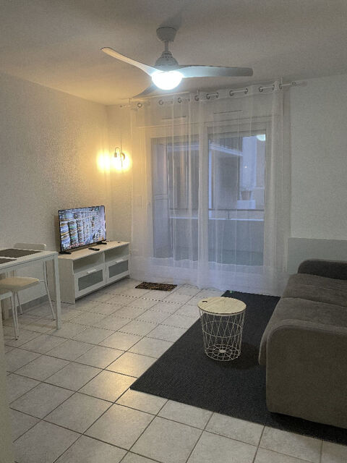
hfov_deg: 53.1
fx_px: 348
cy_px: 232
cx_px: 174
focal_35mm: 26
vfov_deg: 67.3
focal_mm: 4.2
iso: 160
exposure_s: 1/50
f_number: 1.6
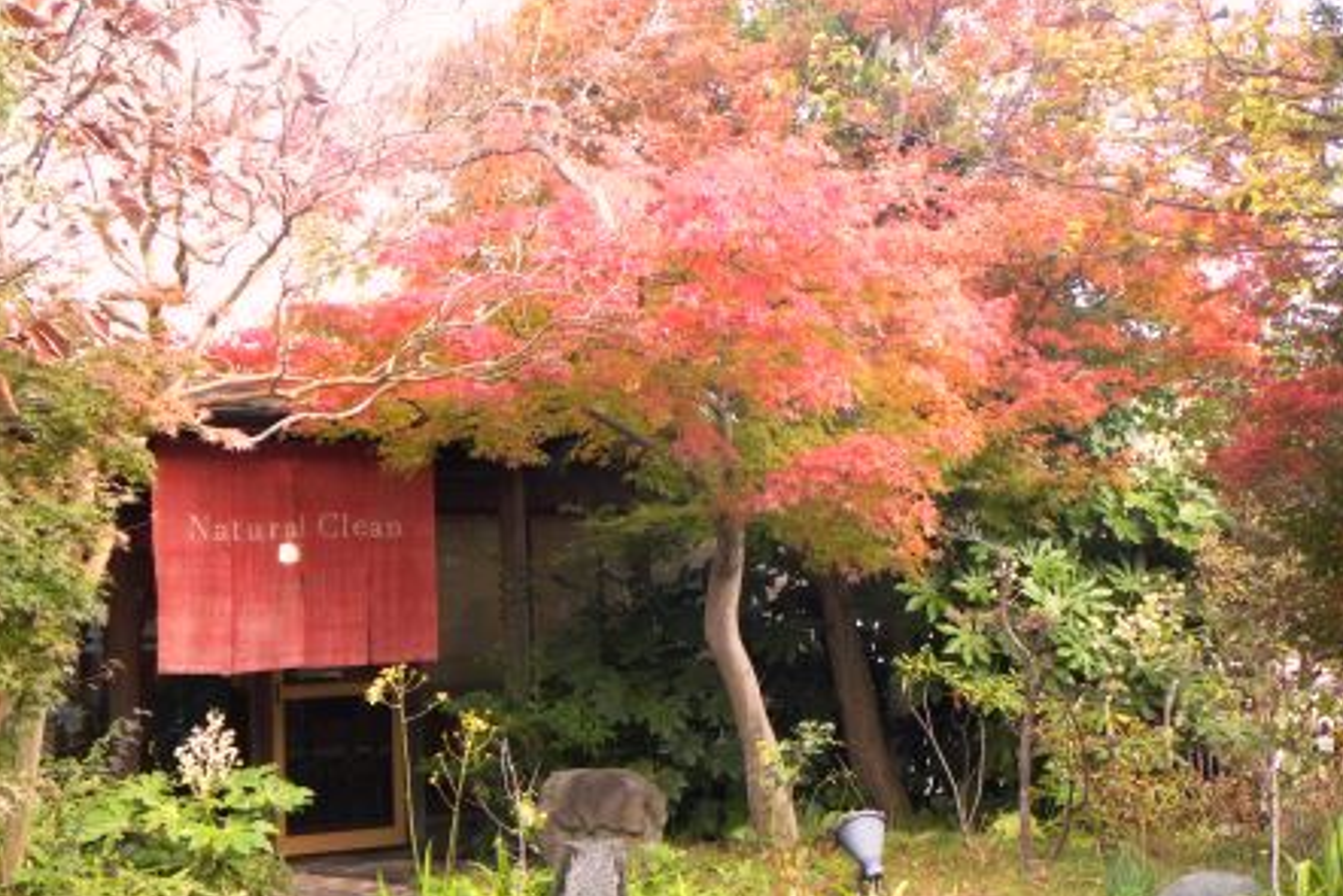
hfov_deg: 25.7
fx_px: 2948
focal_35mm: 79
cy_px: 422
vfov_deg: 17.3
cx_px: 668
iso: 153
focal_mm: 13.4
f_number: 4
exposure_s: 1/72.2
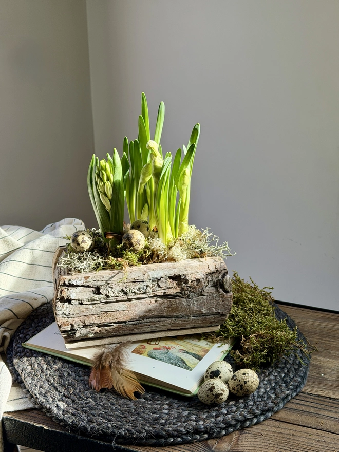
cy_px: 226
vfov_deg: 39.7
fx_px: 627
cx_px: 170
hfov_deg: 30.3
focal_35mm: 48
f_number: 1.78
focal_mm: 6.76
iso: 80
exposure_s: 1/331
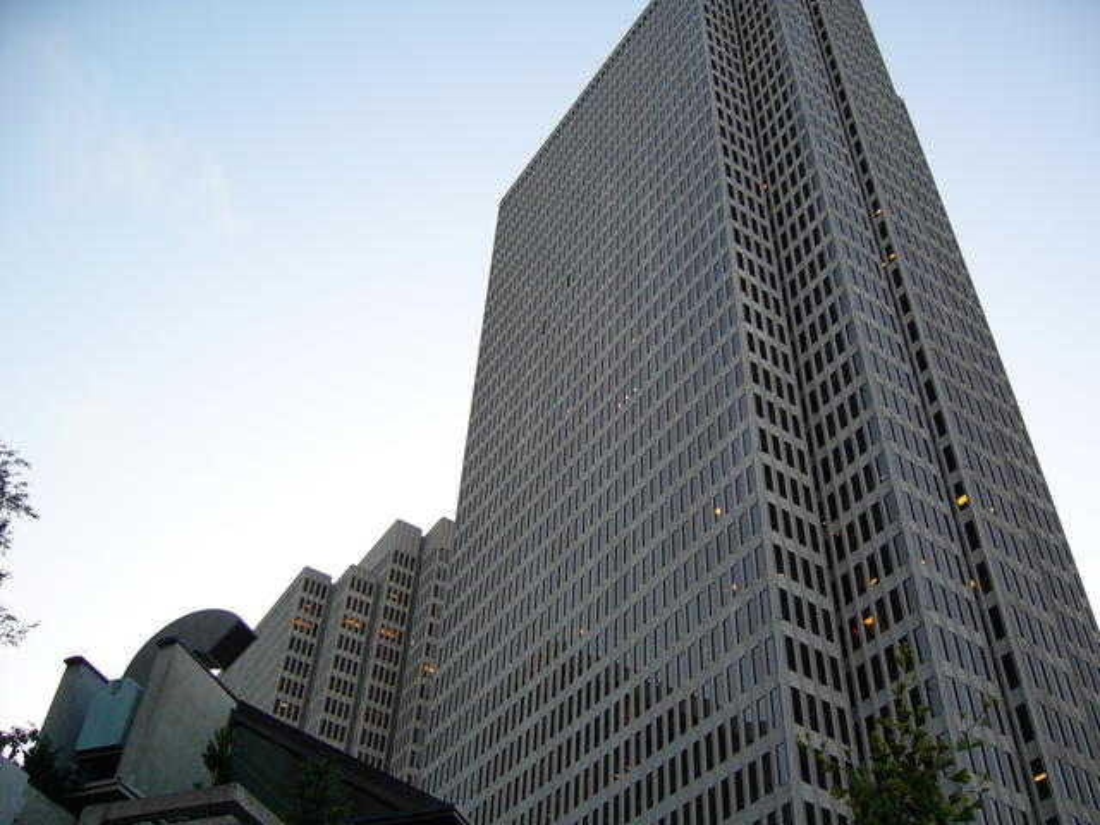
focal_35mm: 35
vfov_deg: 40.7
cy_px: 412
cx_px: 550
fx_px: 1112
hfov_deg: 52.6
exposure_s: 1/60
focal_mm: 5.8
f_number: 2.8
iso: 100
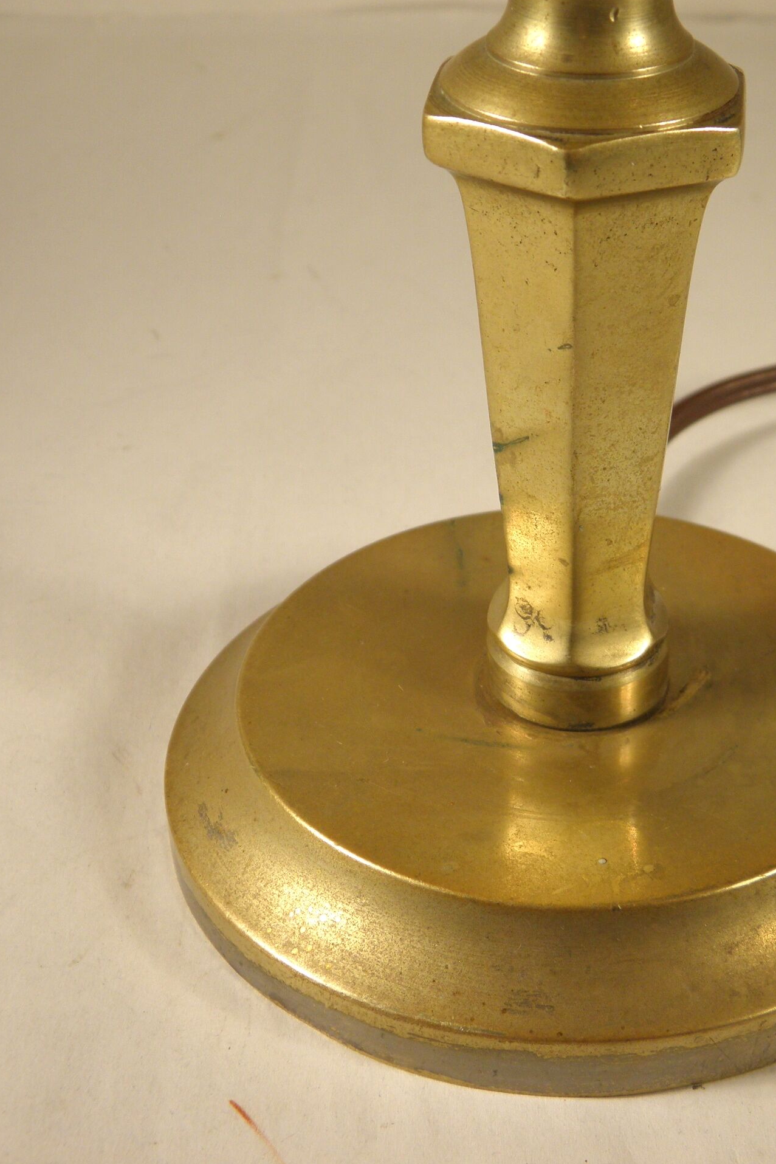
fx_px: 1843
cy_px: 581
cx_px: 589
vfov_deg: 35.1
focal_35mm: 57
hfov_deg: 23.5
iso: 100
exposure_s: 1/100
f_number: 3.8
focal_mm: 7.5
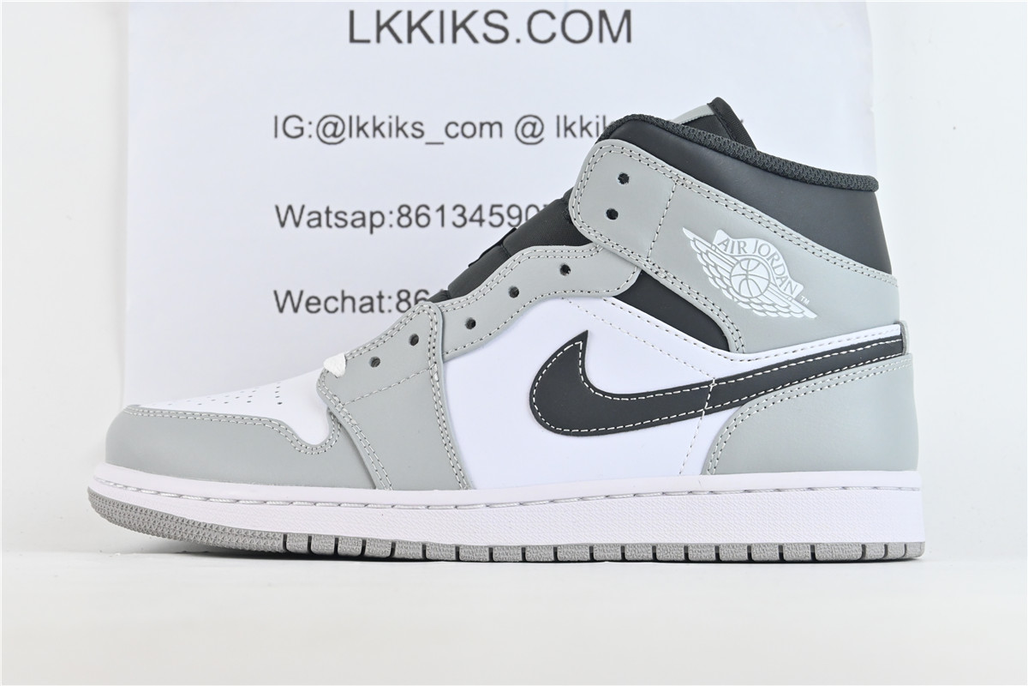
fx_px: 2141
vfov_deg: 18.2
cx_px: 514
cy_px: 343
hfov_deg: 27.0
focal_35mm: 75
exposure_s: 1/100
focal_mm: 50
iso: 1250
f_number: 9
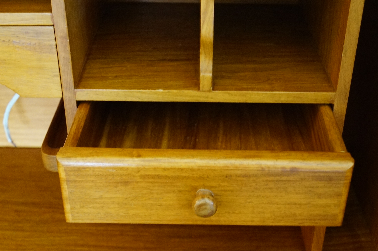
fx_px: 545
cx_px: 200
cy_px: 136
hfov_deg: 38.2
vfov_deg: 25.9
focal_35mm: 52
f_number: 4.5
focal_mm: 28
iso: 3200
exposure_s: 1/15
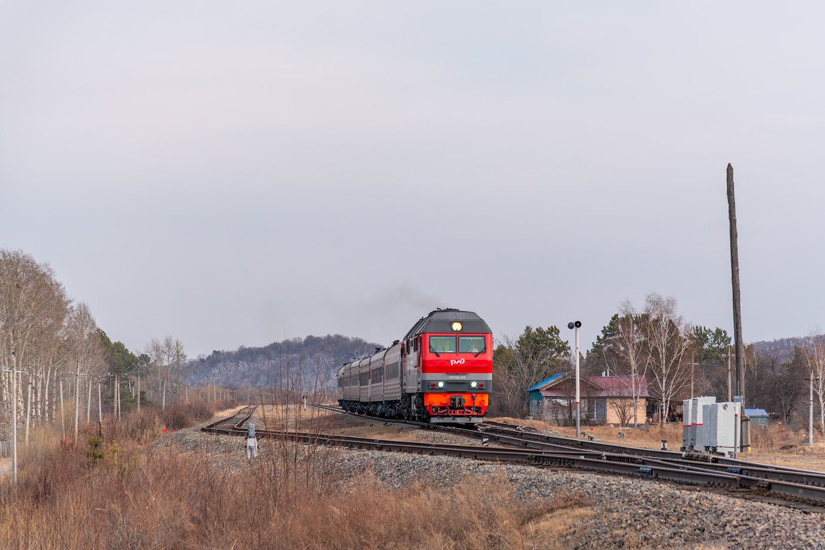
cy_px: 275
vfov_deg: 11.4
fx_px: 2750
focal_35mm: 120
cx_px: 412
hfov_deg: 17.1
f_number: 4
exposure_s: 1/500
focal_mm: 120
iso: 50
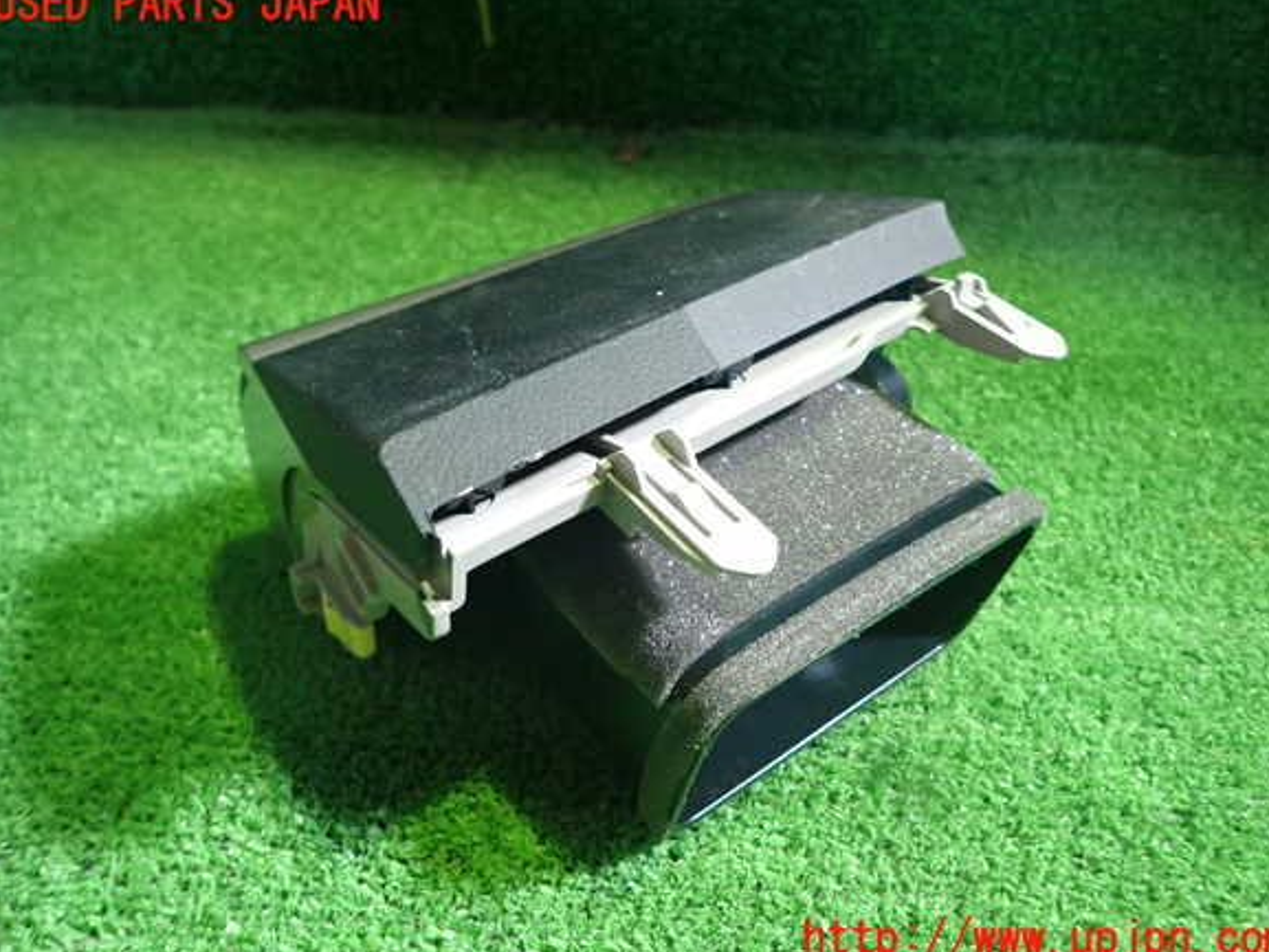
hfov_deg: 67.3
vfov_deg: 53.1
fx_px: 953
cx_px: 640
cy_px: 473
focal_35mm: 26
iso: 500
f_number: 2
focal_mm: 4.5
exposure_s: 1/30
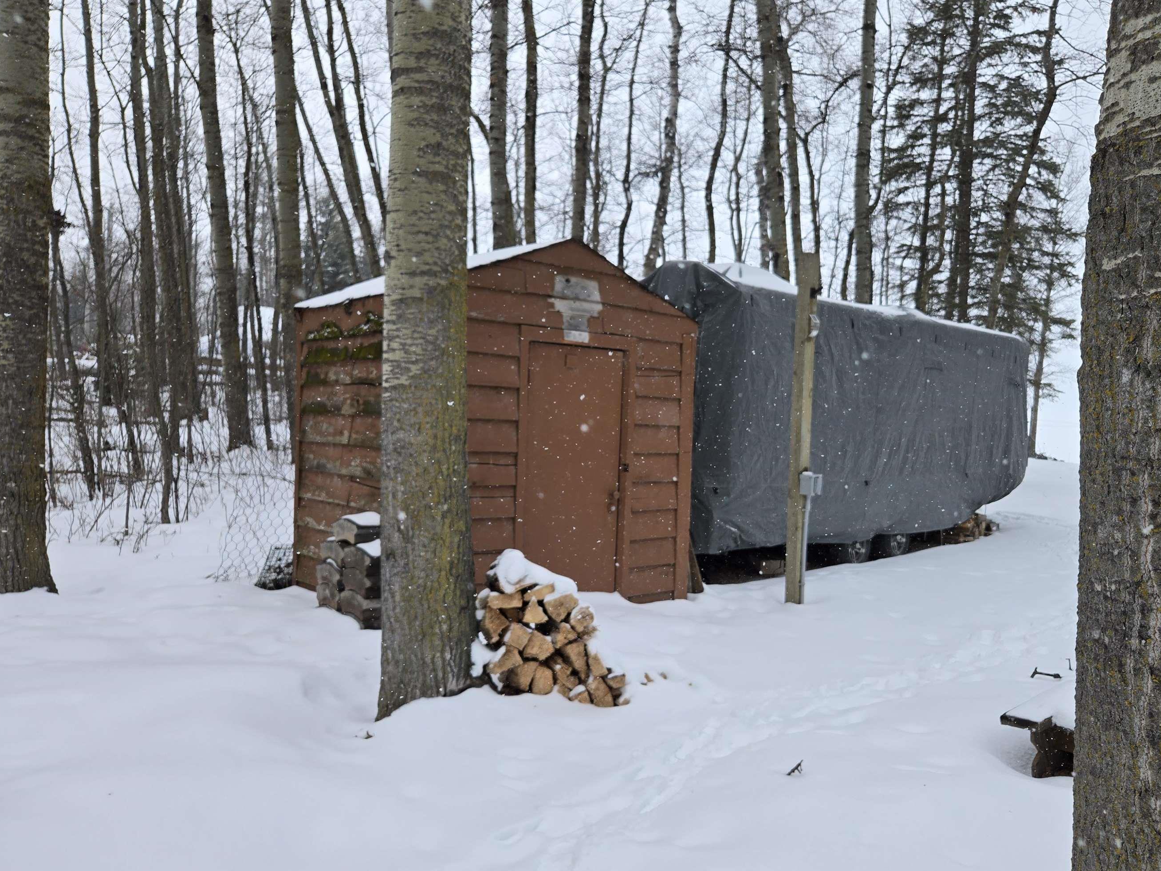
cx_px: 661
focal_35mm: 27
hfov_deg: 65.0
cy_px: 447
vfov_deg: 51.4
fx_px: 906
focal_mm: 5.4
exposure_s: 1/1718
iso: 25
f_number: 1.8
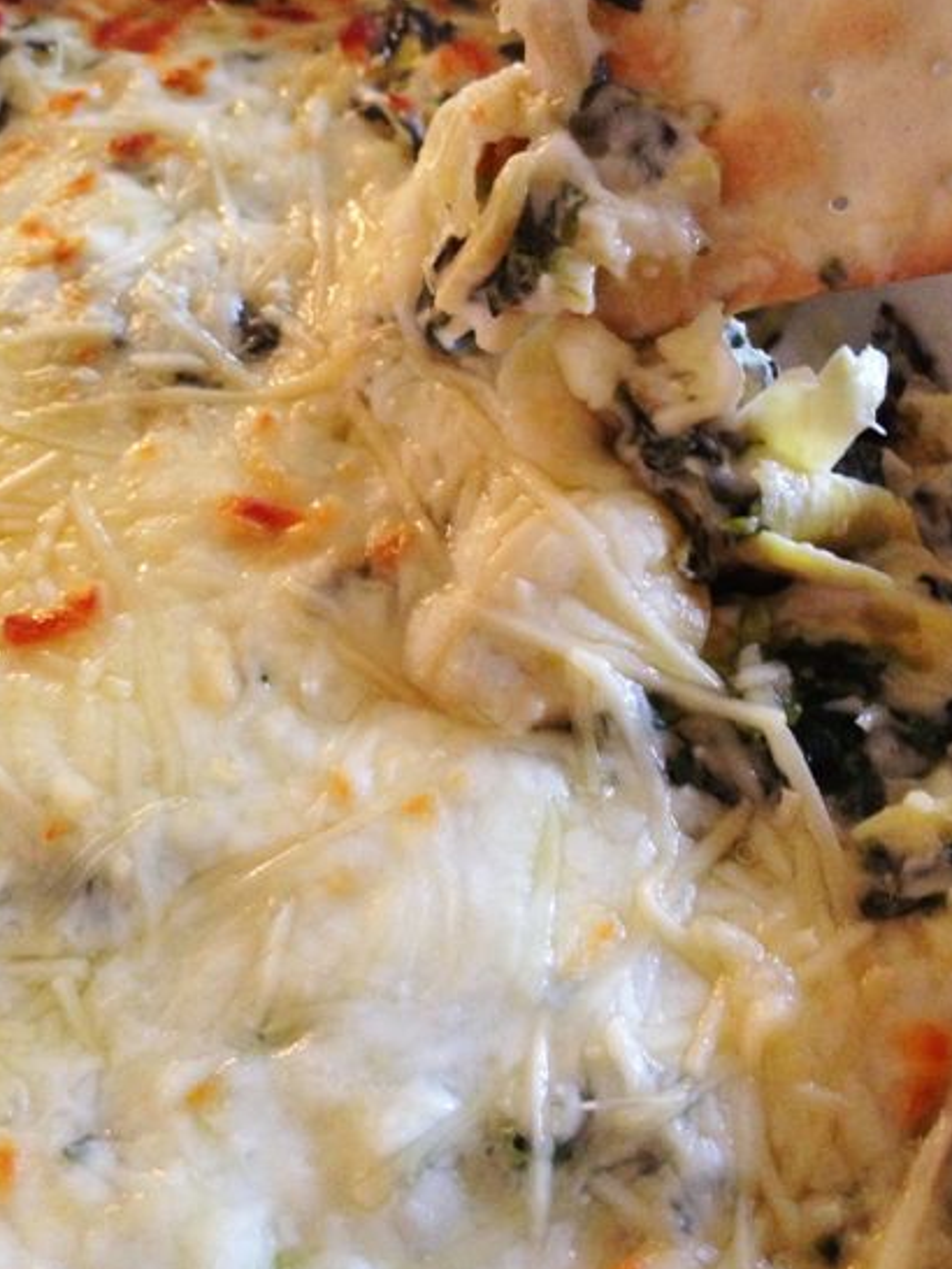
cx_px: 513
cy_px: 572
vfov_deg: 45.7
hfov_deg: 35.1
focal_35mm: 41
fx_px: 1502
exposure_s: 1/20
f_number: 2.4
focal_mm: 4.28
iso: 250
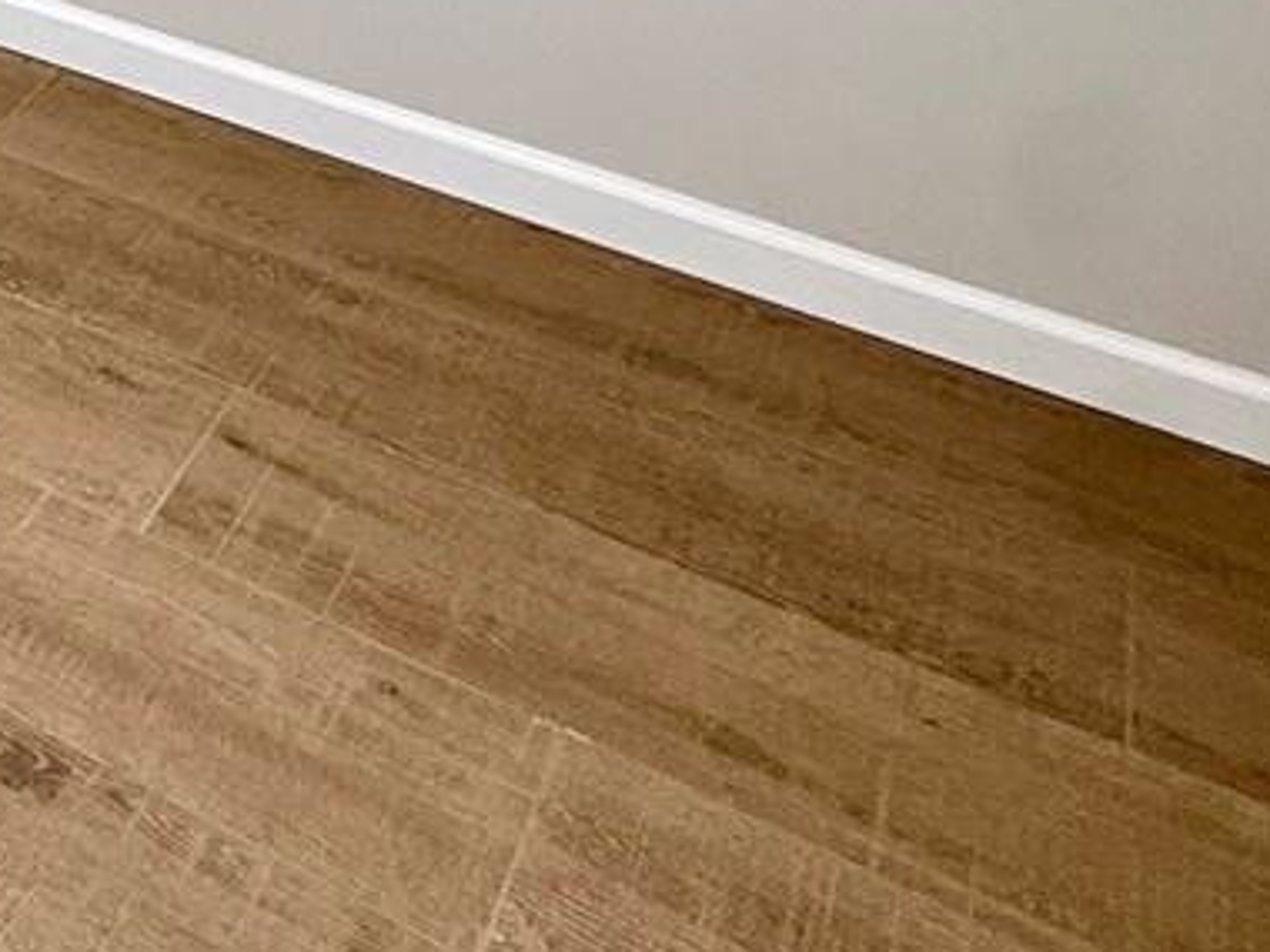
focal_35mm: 59
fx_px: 2165
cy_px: -818
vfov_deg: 18.6
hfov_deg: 24.0
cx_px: -742
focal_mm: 2.22
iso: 64
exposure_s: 1/99
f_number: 2.2
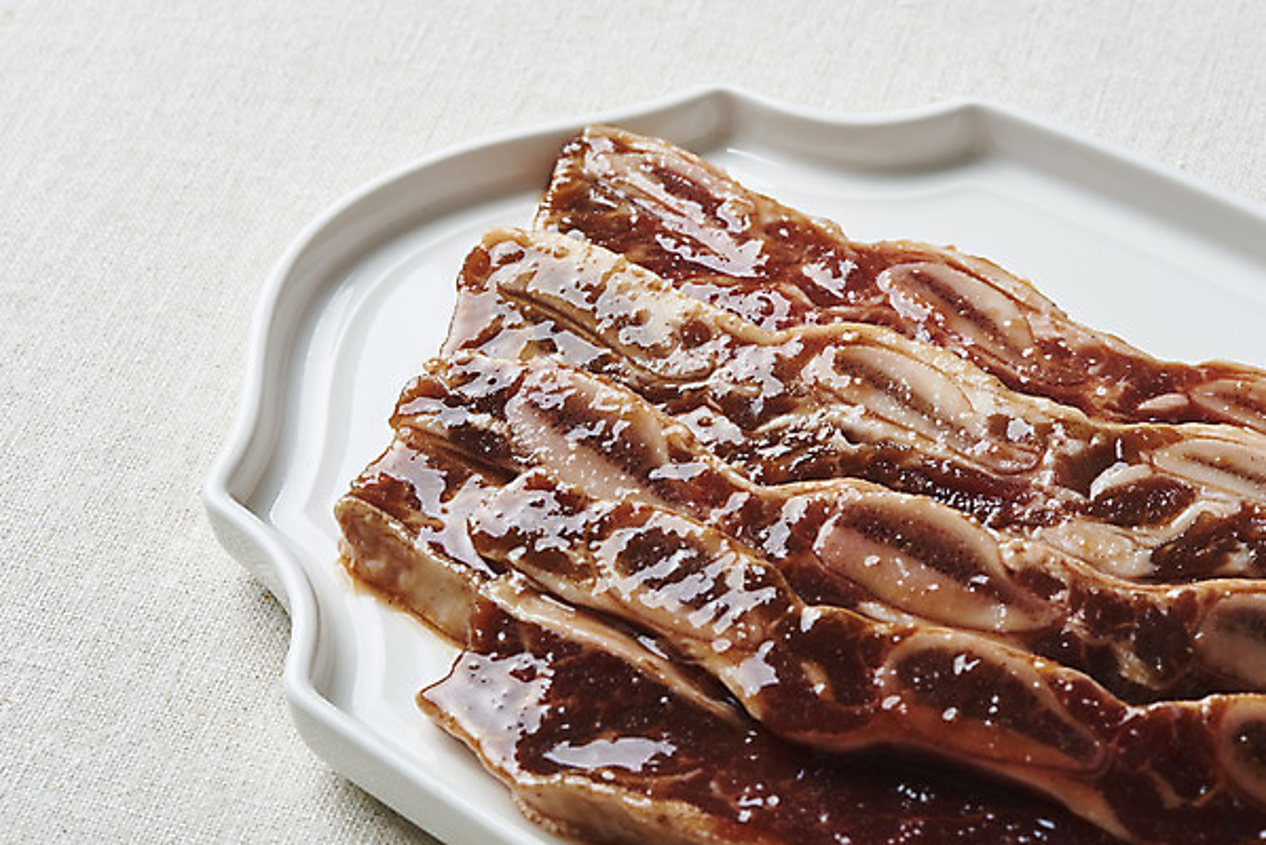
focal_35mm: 105
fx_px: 3694
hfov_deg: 19.4
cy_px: 422
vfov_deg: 13.1
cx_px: 633
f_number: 20
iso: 100
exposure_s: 1/125
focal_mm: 105
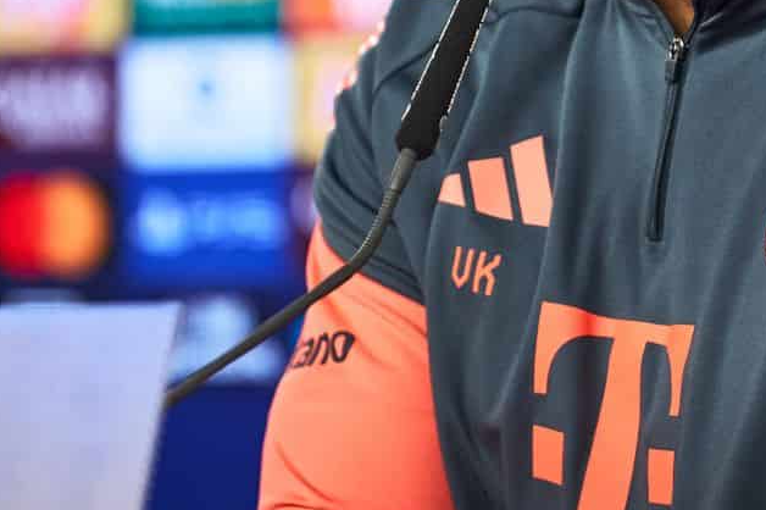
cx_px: 477
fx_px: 10165
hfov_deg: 4.3
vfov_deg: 2.9
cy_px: -61
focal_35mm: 478
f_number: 2.8
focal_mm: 200
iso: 640
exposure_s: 1/160
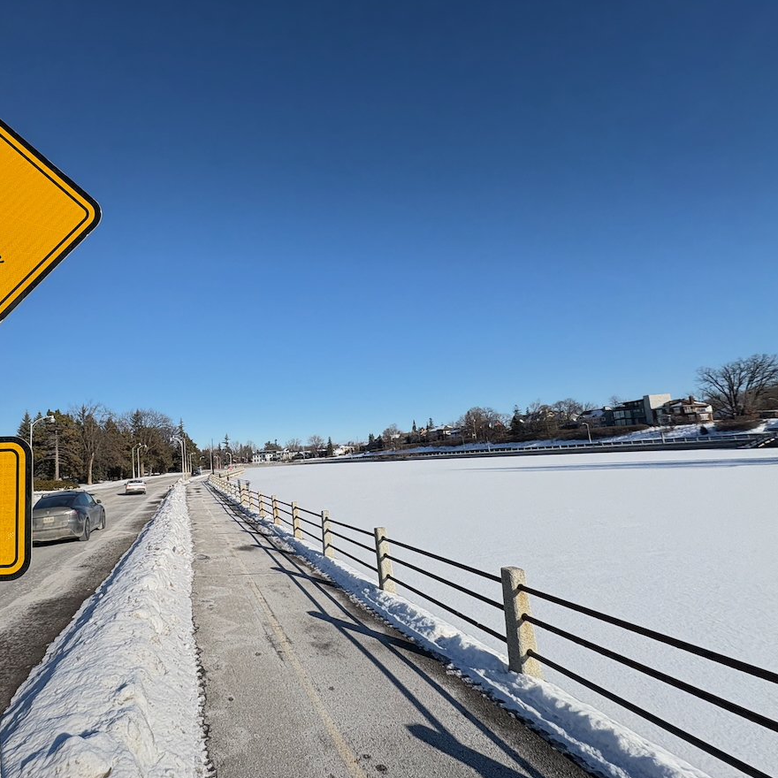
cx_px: 225
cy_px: 415
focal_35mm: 18
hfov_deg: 76.6
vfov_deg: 80.6
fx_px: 458
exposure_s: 1/1748
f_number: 2.2
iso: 50
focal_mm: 2.22
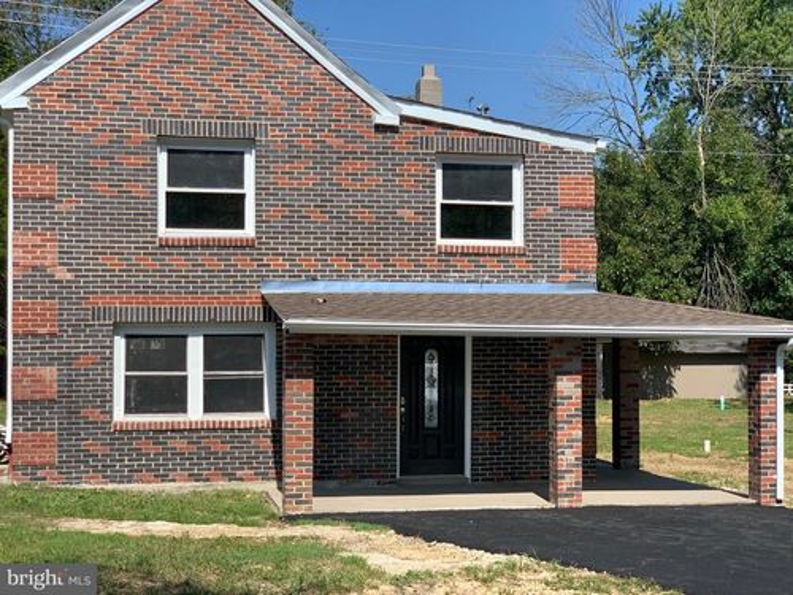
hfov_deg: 36.8
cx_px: 396
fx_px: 1191
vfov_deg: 28.0
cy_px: 298
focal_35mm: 52
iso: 16
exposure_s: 1/1020
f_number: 2.4
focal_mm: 6
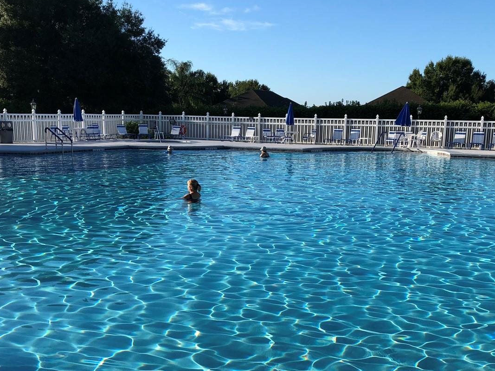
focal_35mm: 42
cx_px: 271
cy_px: 249
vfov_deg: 34.0
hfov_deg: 44.7
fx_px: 601
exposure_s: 1/1600
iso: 20
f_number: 1.8
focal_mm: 3.99
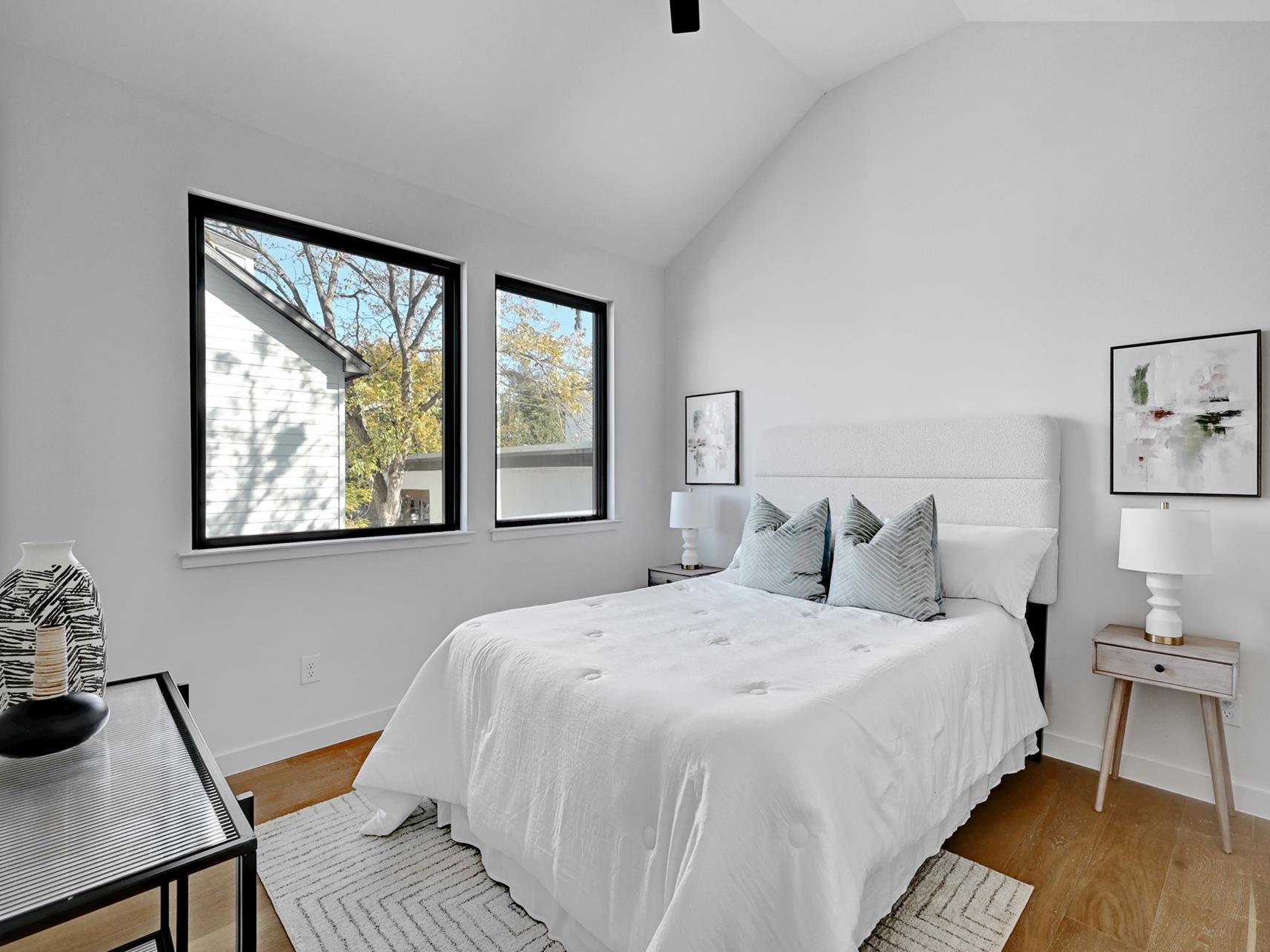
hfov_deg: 94.3
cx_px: 686
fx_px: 587
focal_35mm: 16
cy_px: 485
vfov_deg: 78.1
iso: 400
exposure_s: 1/15
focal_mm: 14
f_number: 10
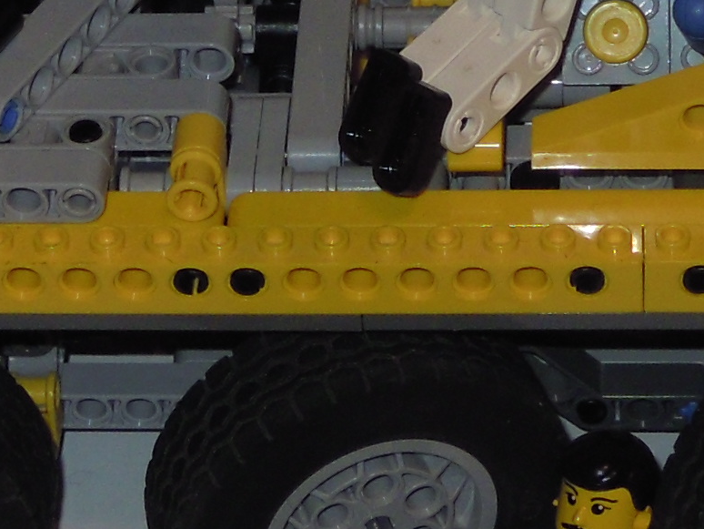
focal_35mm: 186
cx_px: 287
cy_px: 25
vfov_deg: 8.0
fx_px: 3784
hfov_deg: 10.6
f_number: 3
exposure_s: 1/30
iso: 100
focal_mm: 6.4
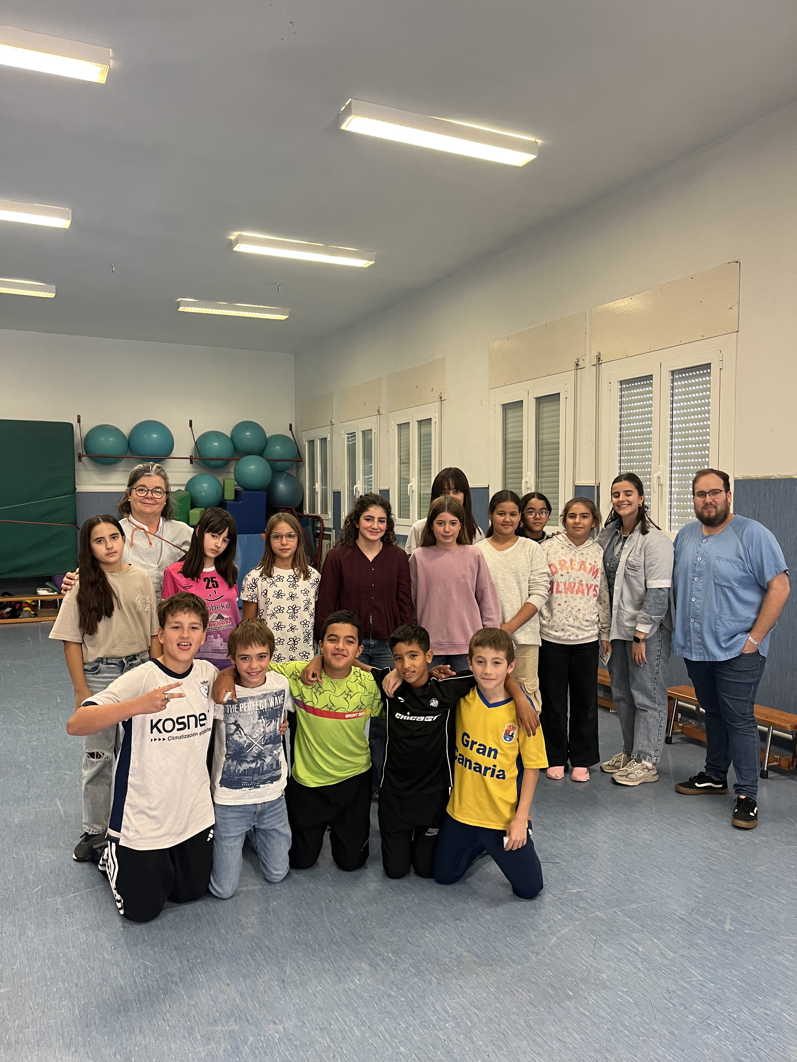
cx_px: 398
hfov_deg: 53.1
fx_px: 798
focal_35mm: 26
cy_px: 531
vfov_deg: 67.3
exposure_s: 1/50
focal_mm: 5.1
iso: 125
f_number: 1.6
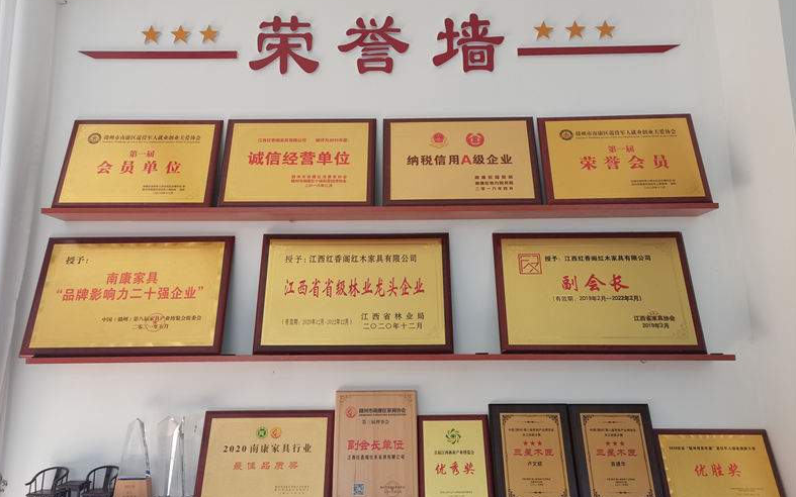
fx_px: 607
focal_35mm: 28
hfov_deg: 66.5
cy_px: 256
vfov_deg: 44.5
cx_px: 394
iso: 64
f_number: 1.8
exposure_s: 1/100
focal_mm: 5.58
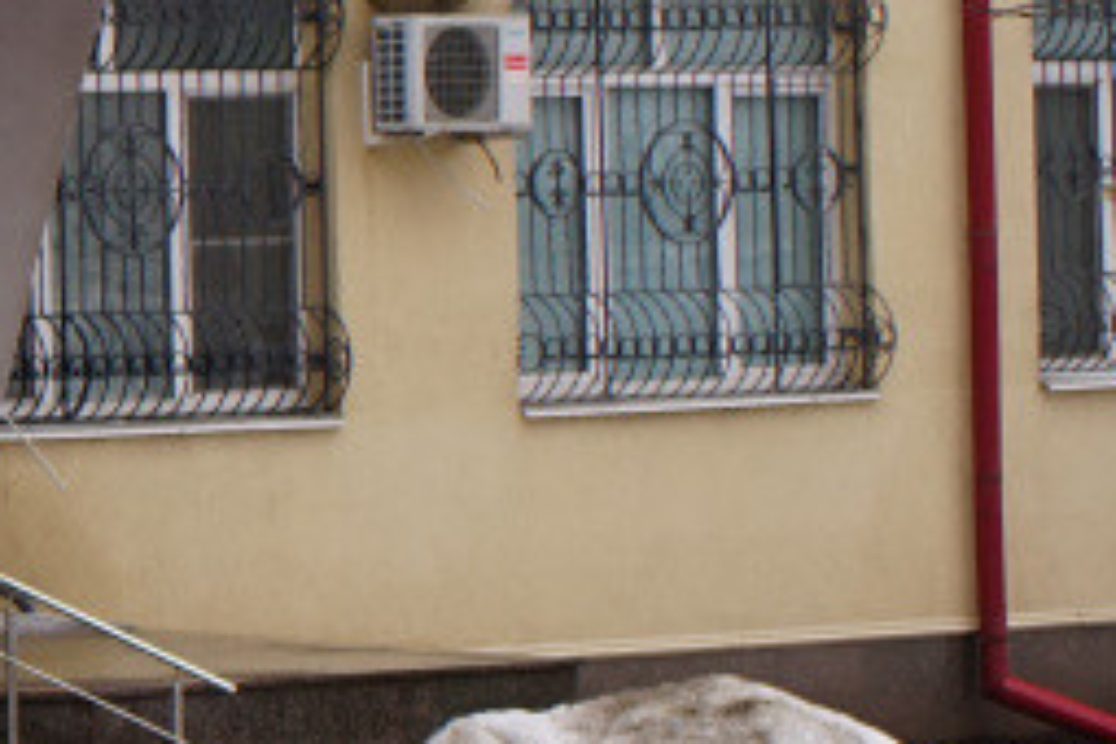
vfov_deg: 5.8
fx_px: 7284
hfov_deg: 8.3
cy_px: 140
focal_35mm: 235
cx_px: -1142
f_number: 5
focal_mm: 50
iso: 400
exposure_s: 1/320
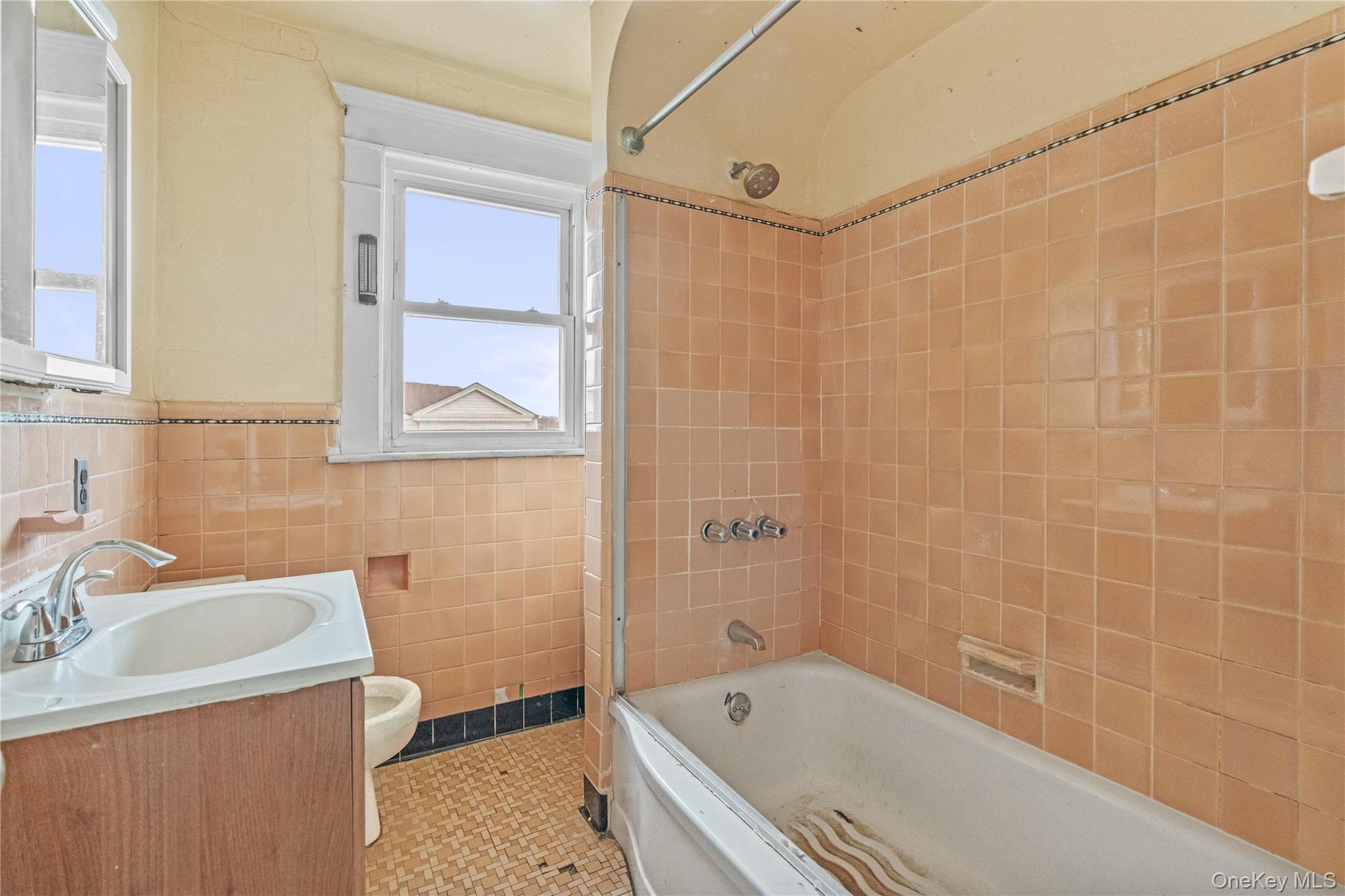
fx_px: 598
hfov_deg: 96.7
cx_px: 672
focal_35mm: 16
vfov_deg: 73.7
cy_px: 448
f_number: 5.6
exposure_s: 1/15
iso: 1250
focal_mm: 16
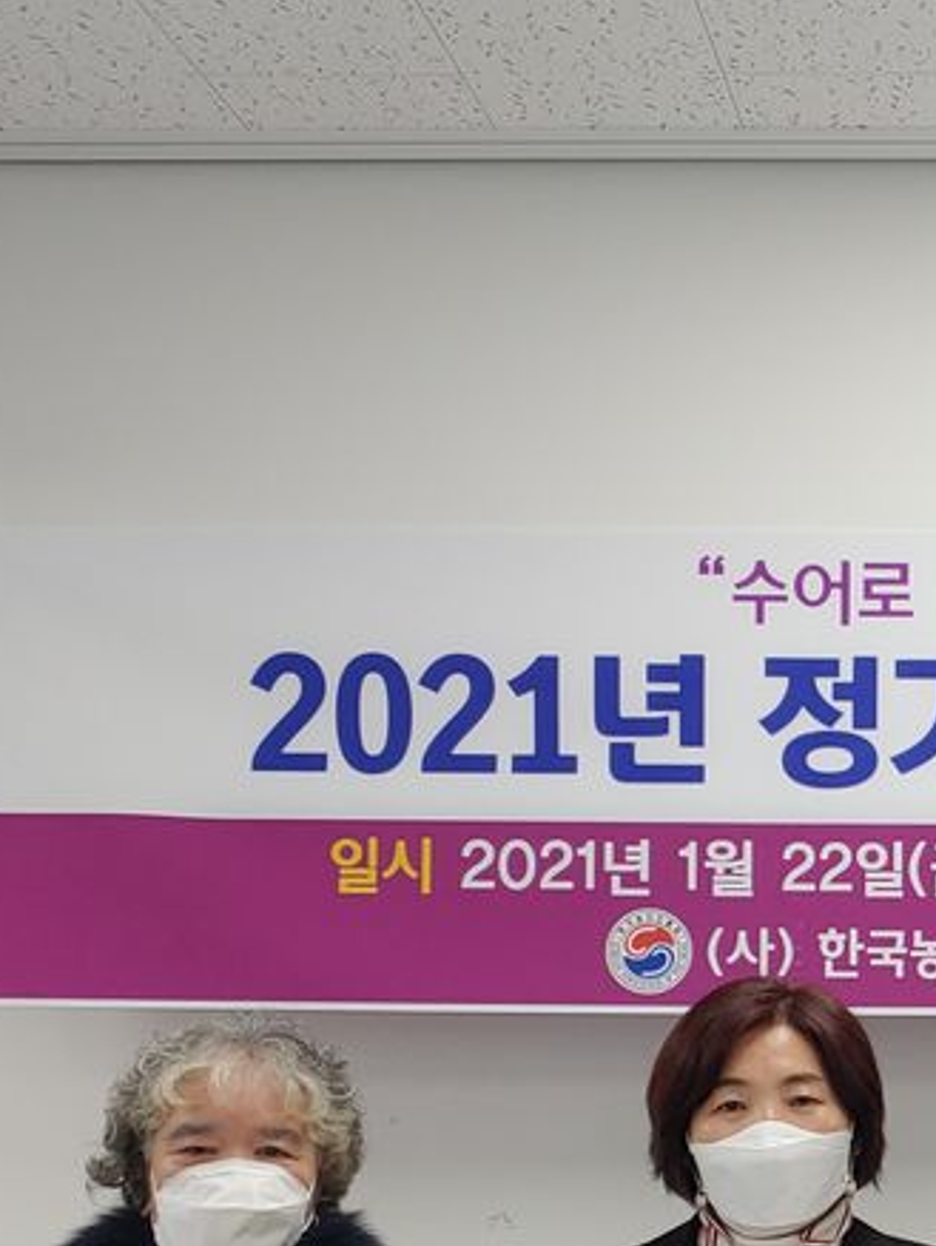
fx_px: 2629
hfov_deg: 19.1
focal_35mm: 73
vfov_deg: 25.9
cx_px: 1095
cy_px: 1109
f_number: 1.5
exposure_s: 1/60
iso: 50
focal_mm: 4.23
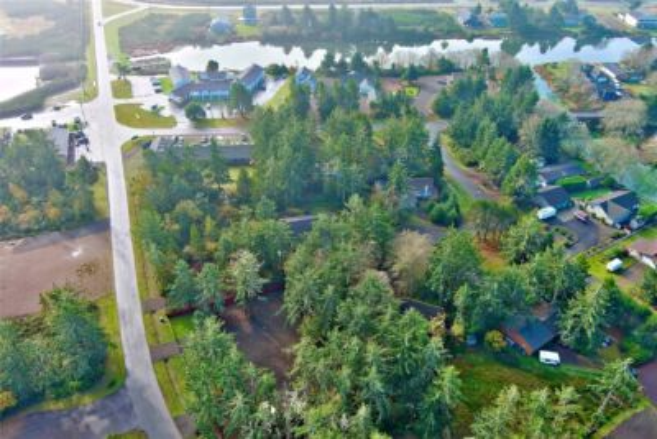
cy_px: 220
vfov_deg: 45.0
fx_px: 529
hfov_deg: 63.6
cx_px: 328
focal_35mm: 29
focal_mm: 10.57
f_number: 2.8
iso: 100
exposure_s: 1/274
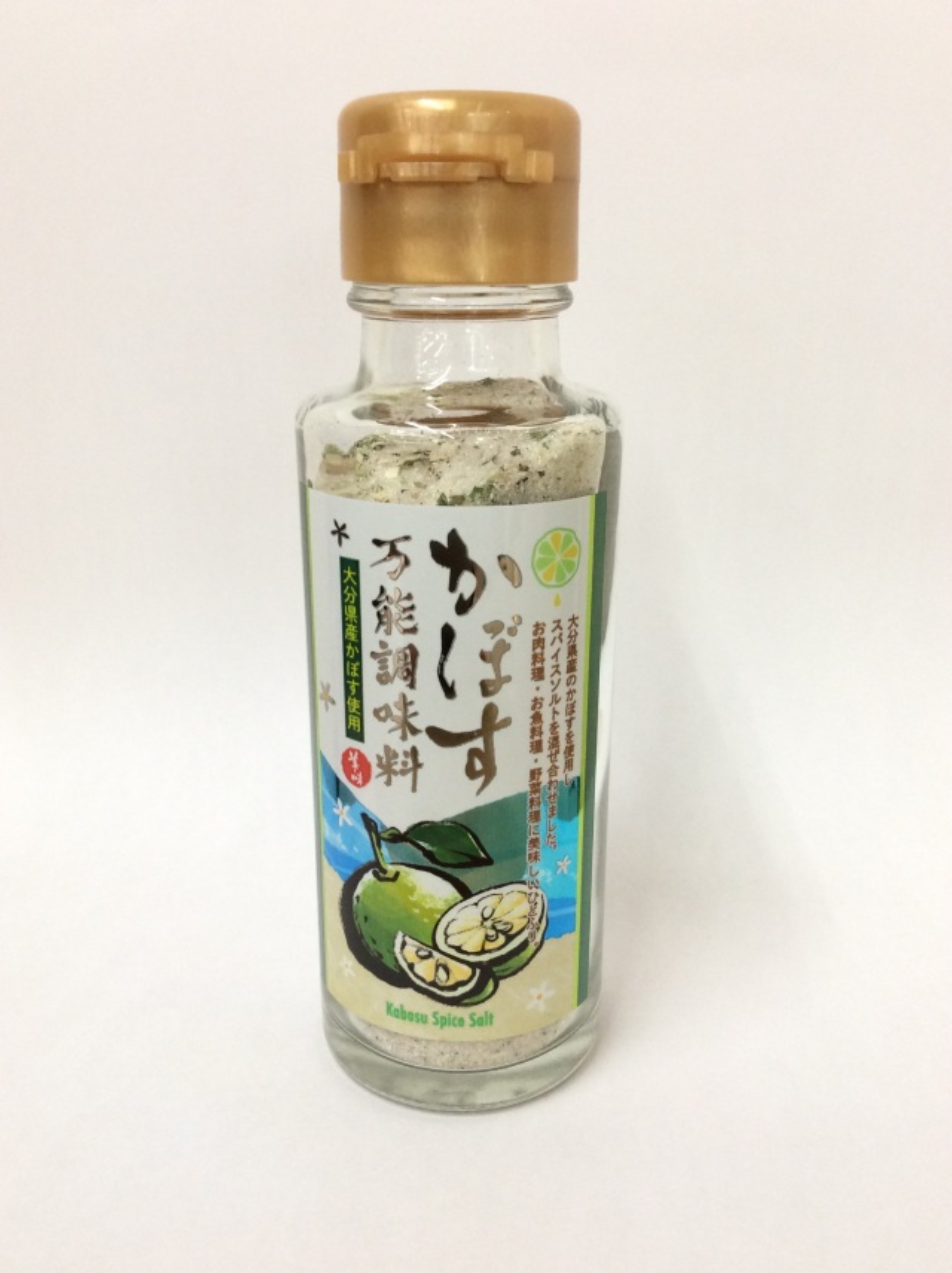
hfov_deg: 44.1
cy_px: 636
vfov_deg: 56.9
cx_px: 476
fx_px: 1176
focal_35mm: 32
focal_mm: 3.3
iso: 100
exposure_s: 1/24
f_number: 2.4
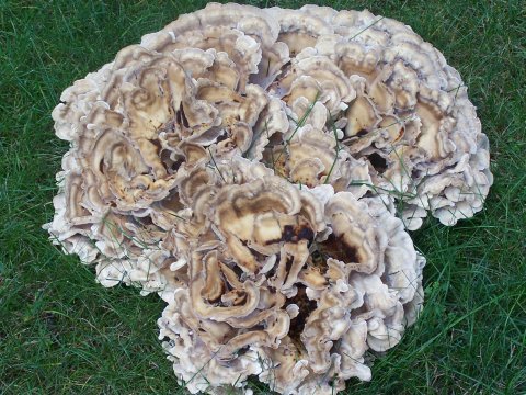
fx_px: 1140
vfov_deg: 19.6
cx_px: 263
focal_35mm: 75
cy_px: 198
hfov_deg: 26.0
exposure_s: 1/200
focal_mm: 12.4
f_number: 3.2
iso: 80
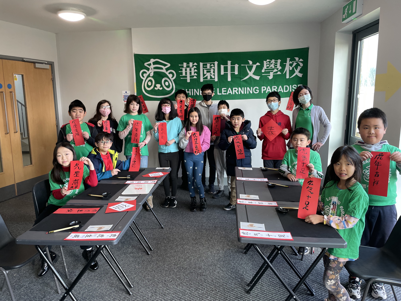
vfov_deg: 53.1
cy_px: 150
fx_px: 301
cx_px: 200
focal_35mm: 26
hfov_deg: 67.3
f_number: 1.6
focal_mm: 4.2
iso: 125
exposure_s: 1/114
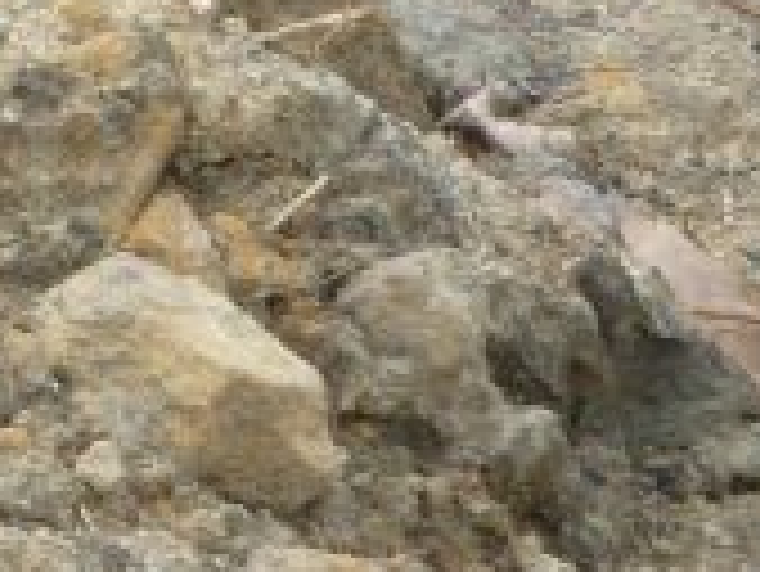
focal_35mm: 564
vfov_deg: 2.6
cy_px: -509
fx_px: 12392
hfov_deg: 3.5
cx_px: -621
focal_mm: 19.5
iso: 100
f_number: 4.4
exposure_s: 1/50
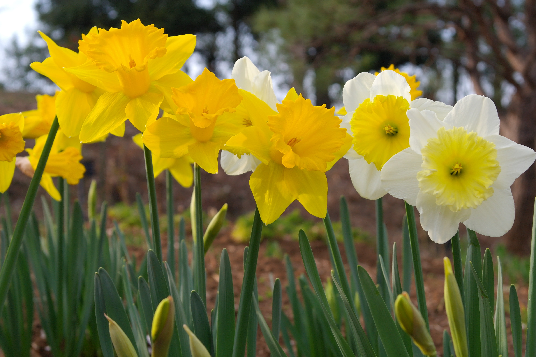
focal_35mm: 77
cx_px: 268
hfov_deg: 26.3
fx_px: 1146
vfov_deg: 17.7
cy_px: 178
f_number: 9
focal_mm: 50
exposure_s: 1/125
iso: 200
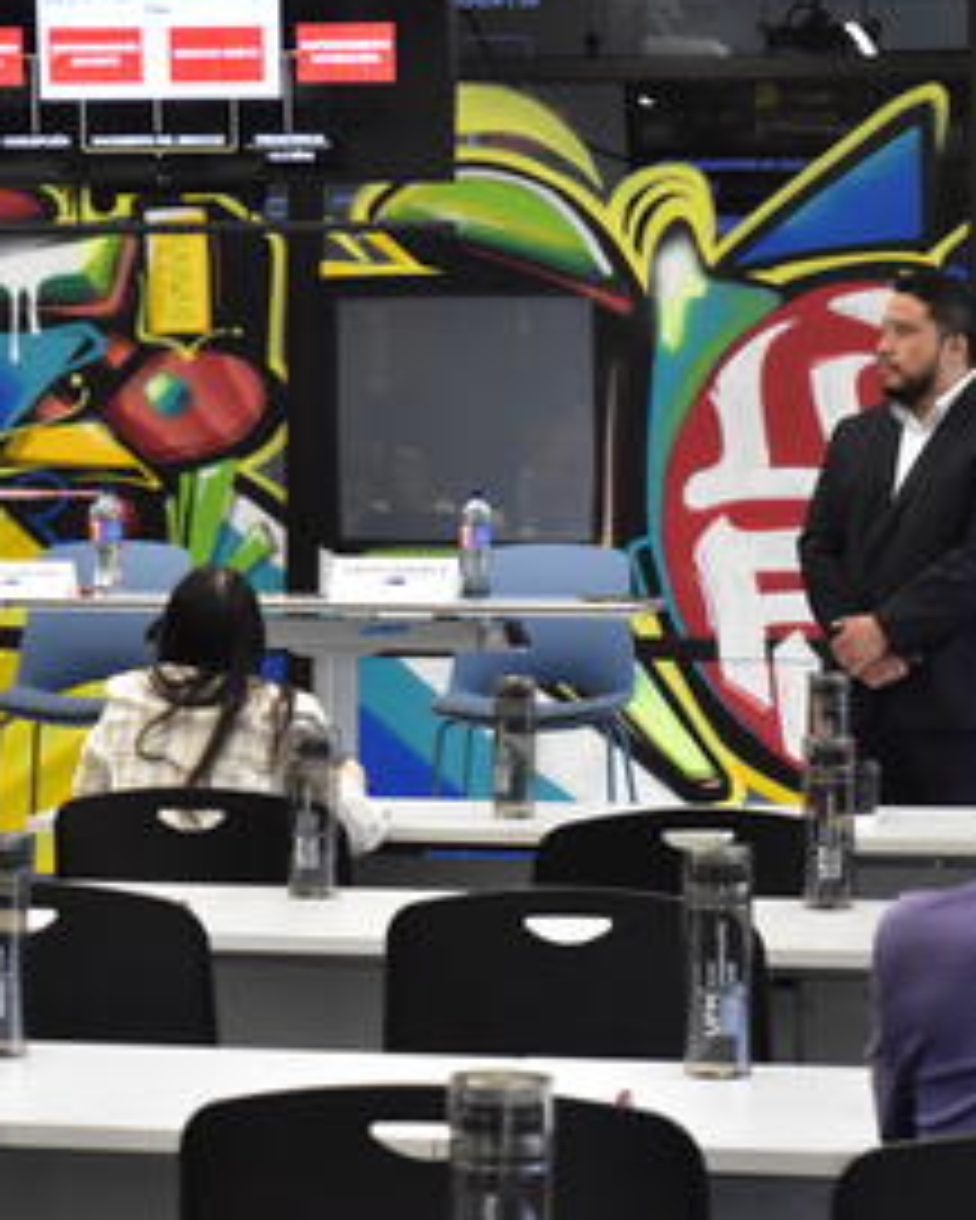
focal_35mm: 130
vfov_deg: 14.8
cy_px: 653
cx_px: 45
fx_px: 4691
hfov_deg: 11.8
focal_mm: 50
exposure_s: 1/80
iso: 2500
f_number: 8
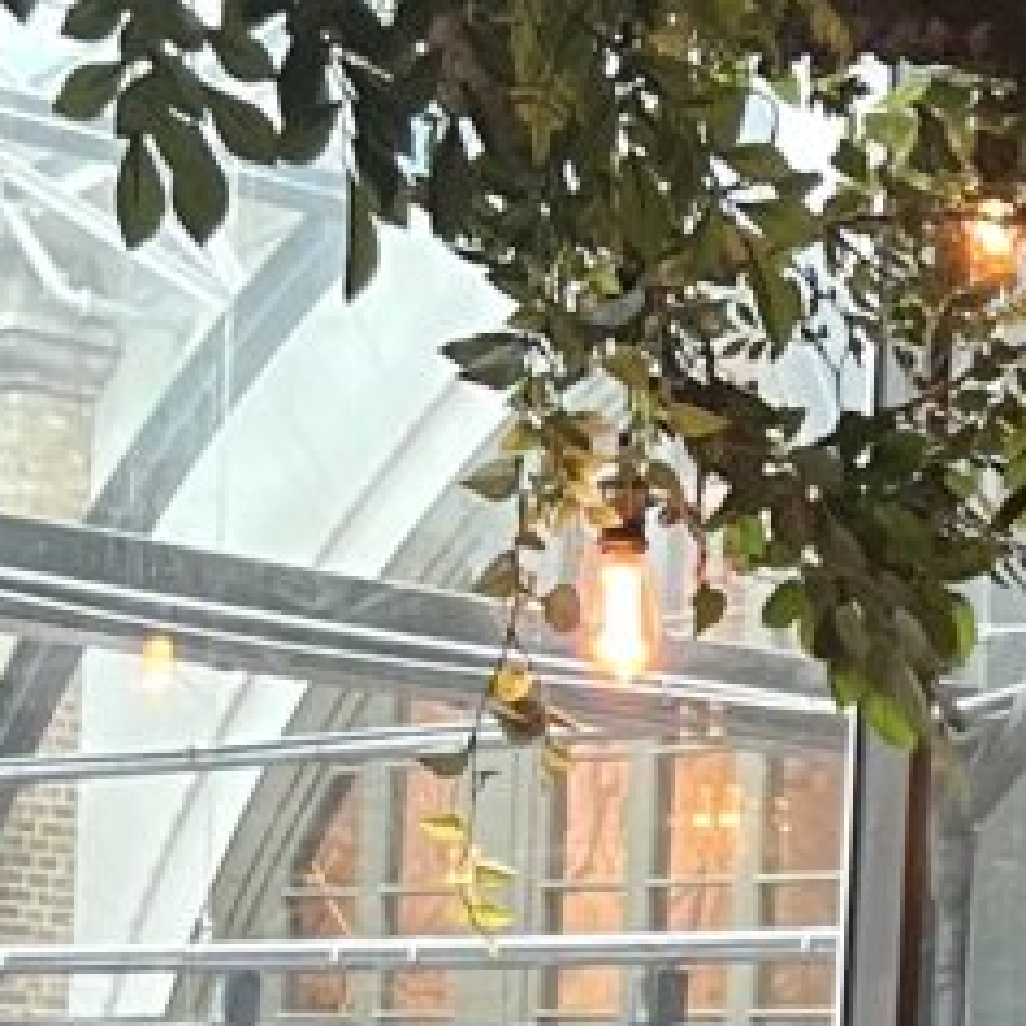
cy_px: 1420
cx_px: 732
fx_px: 5198
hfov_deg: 11.3
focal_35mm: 155
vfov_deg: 10.9
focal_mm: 5.7
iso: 160
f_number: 1.5
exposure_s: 1/50
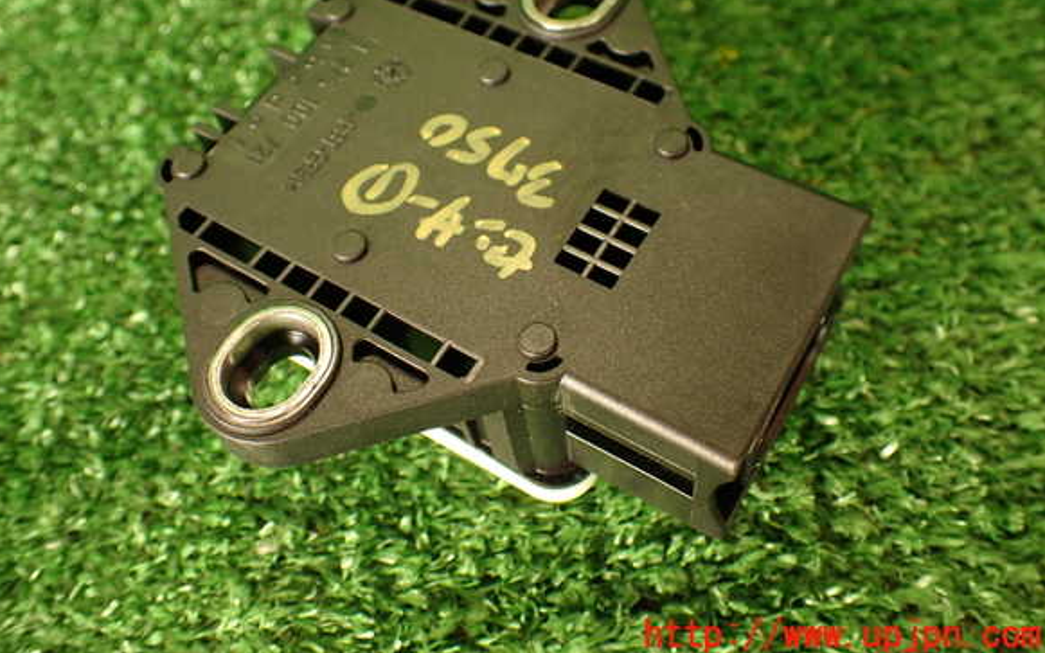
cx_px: 511
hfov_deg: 55.3
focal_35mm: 35
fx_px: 997
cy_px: 254
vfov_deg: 36.1
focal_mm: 5.79
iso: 200
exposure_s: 1/50
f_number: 2.4
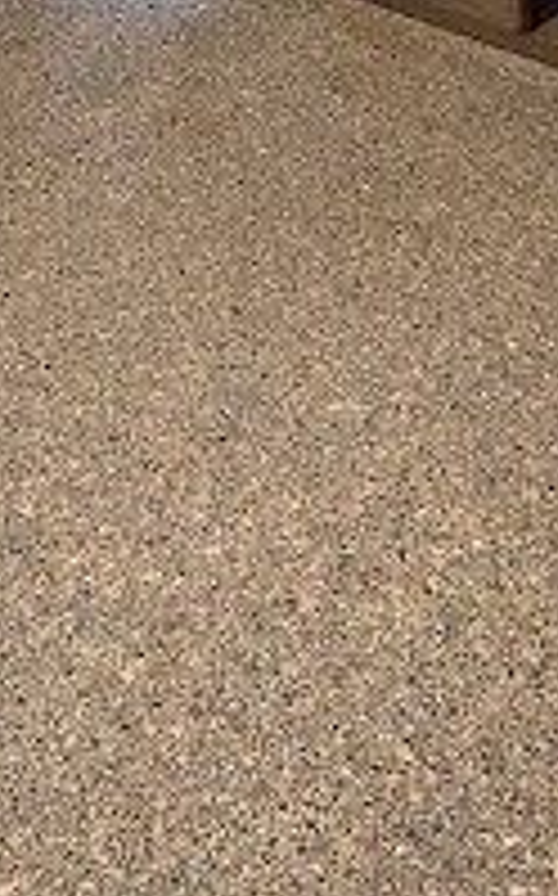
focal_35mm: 71
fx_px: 1731
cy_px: -297
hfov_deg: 18.2
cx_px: 382
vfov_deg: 24.8
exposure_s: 1/60
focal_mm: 2.2
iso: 800
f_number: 2.2
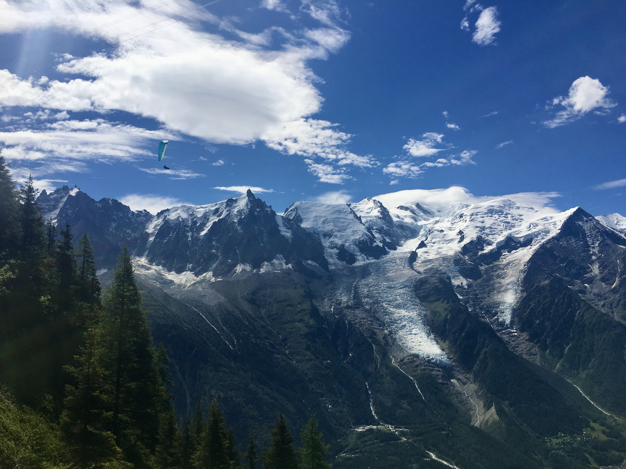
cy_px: 234
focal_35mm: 29
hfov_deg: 61.7
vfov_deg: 48.2
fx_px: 524
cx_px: 313
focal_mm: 4.15
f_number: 2.2
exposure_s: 1/4808
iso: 25
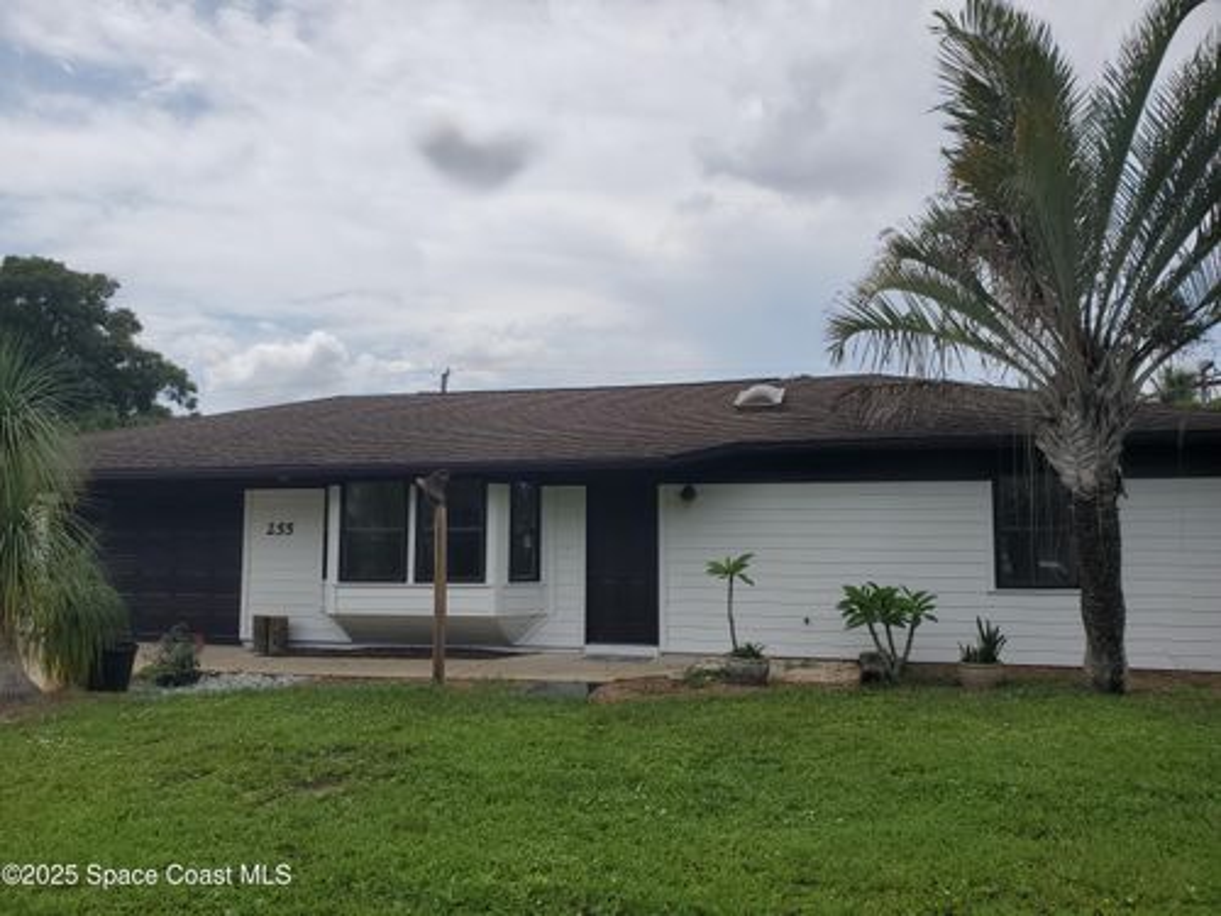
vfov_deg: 53.1
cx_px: 610
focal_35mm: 26
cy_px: 458
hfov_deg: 67.3
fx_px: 917
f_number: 2.4
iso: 50
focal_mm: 4.3
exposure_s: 1/2365
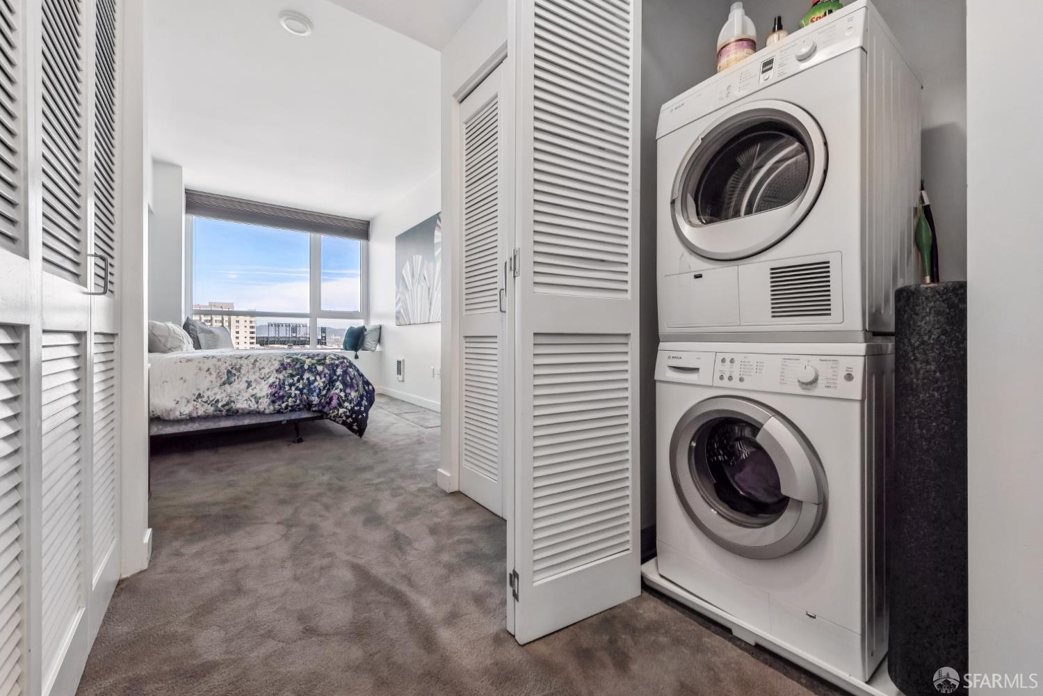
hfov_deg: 104.3
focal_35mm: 14
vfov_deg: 81.2
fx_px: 406
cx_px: 522
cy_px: 348
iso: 100
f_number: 11
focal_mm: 14
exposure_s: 1/60
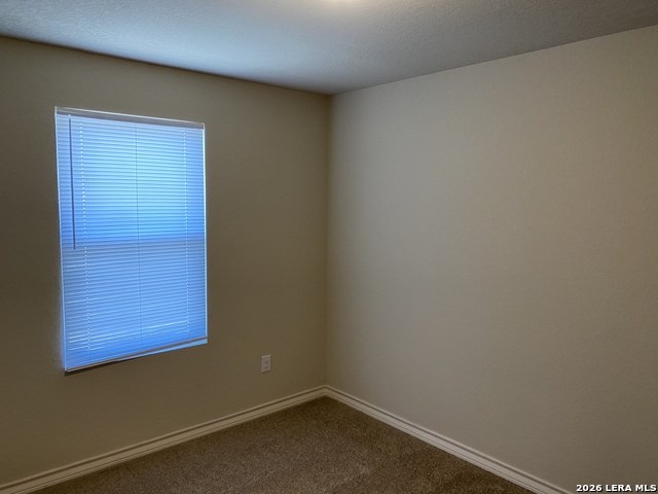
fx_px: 494
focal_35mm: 26
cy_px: 247
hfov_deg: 67.3
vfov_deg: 53.1
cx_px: 329
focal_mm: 4.25
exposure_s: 1/60
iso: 80
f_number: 1.8
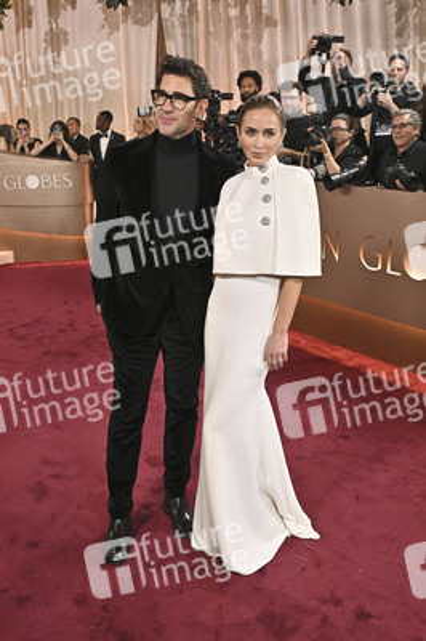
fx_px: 622
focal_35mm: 35
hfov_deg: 37.8
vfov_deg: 54.5
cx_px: 213
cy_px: 320
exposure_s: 1/320
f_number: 5.6
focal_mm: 35
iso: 2500
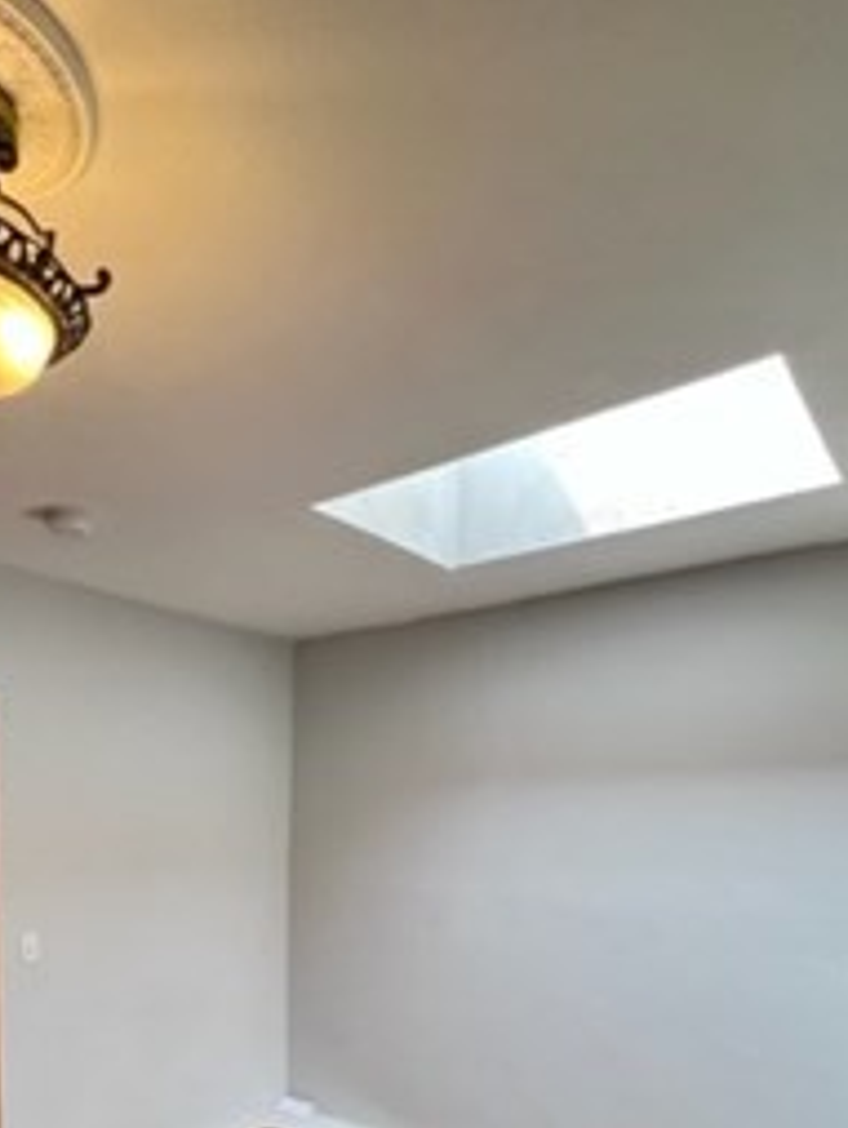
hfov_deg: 58.5
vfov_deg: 66.2
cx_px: 337
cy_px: 924
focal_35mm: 23
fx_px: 750
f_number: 1.8
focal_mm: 1.57
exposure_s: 1/120
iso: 80
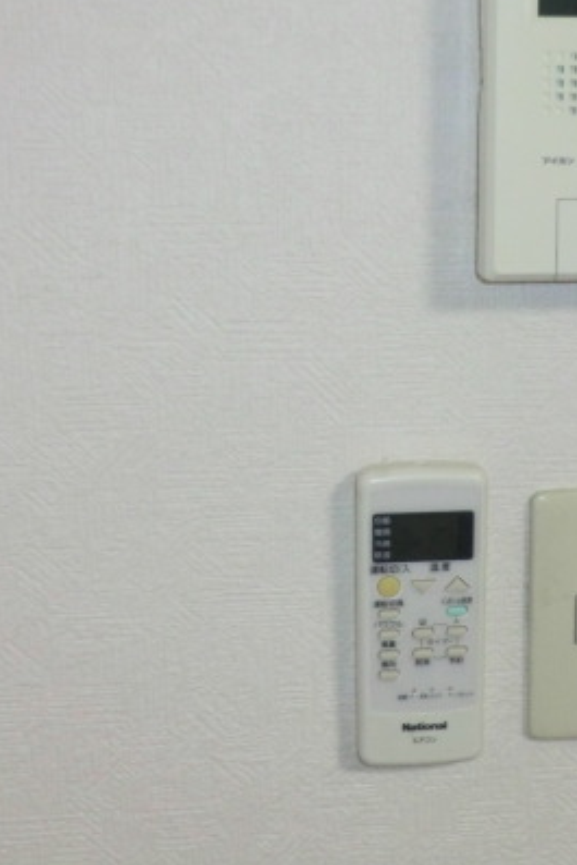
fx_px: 1369
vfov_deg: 34.9
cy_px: 344
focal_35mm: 57
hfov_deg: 23.3
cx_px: 501
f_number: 3.6
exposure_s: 1/40
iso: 400
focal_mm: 6.1
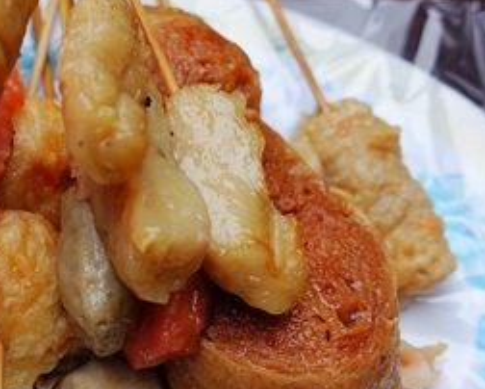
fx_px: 833
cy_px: 226
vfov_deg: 26.2
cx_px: 13
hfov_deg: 30.4
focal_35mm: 58
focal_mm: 8.8
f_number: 2.8
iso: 125
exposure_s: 1/60
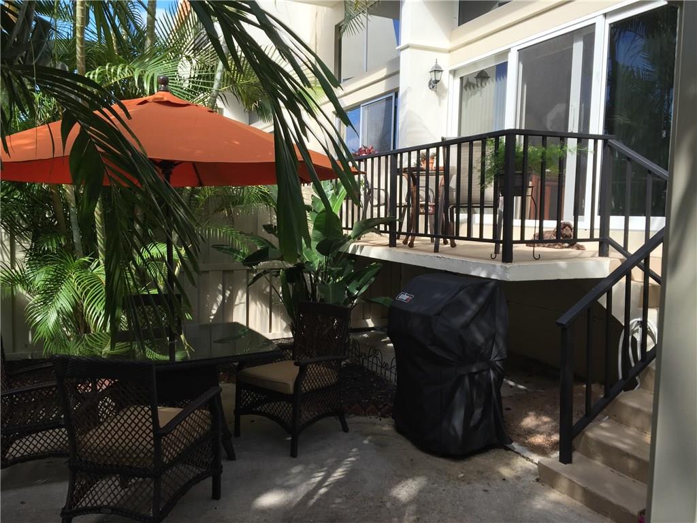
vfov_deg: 48.2
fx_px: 584
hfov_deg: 61.7
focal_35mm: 29
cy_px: 262
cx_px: 348
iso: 32
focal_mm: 4.15
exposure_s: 1/581
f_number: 2.2
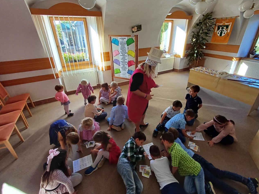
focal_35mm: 17
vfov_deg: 74.7
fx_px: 127
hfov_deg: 91.0
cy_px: 94
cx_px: 133
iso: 64
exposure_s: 1/100
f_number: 2.2
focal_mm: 1.64
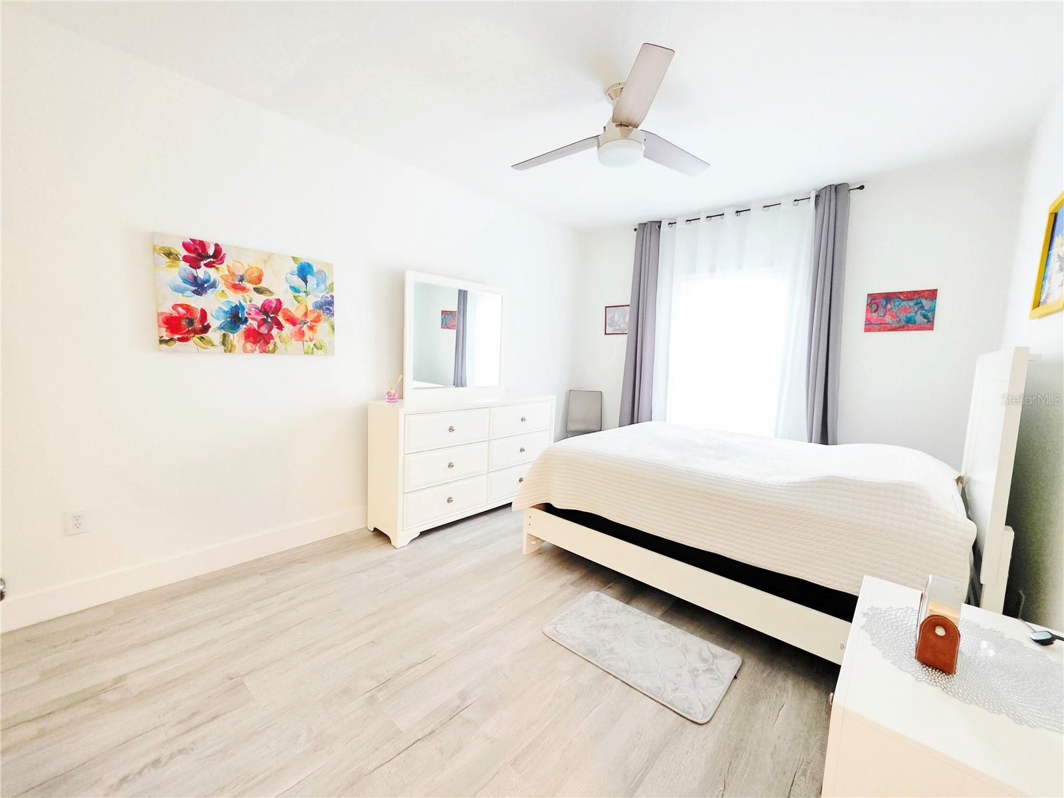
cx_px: 532
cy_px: 399
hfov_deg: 106.2
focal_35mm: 13
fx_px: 400
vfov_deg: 89.9
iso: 1250
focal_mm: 2.2
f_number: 1.9
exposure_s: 1/60.2
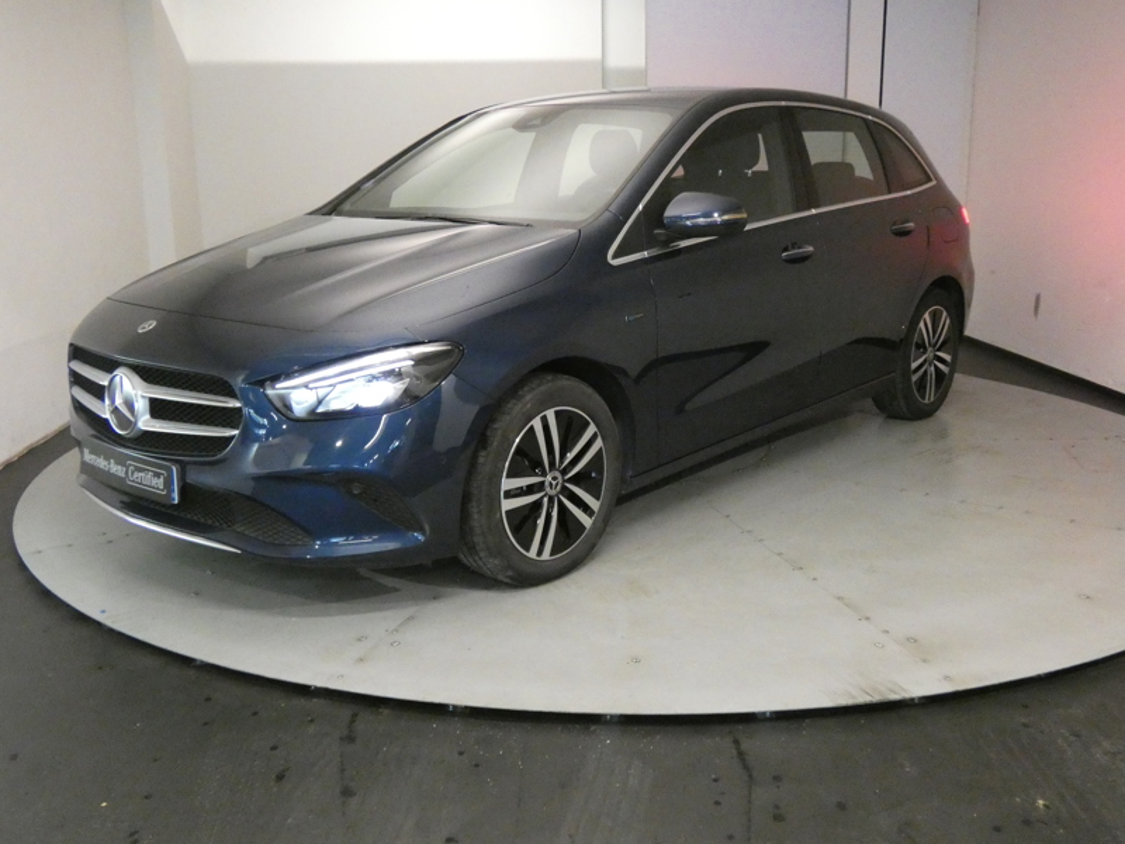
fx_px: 1072
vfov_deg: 42.9
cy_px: 422
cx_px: 562
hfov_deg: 55.4
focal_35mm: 33
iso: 2000
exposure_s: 1/125
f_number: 3.4
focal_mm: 6
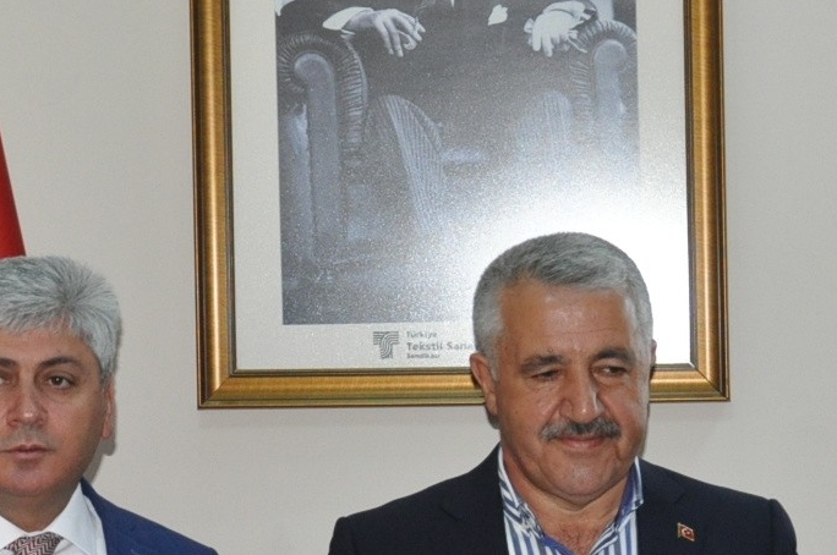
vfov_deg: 11.6
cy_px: 424
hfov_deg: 17.3
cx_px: 669
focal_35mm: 118
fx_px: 2730
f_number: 4
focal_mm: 25
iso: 800
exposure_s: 1/60
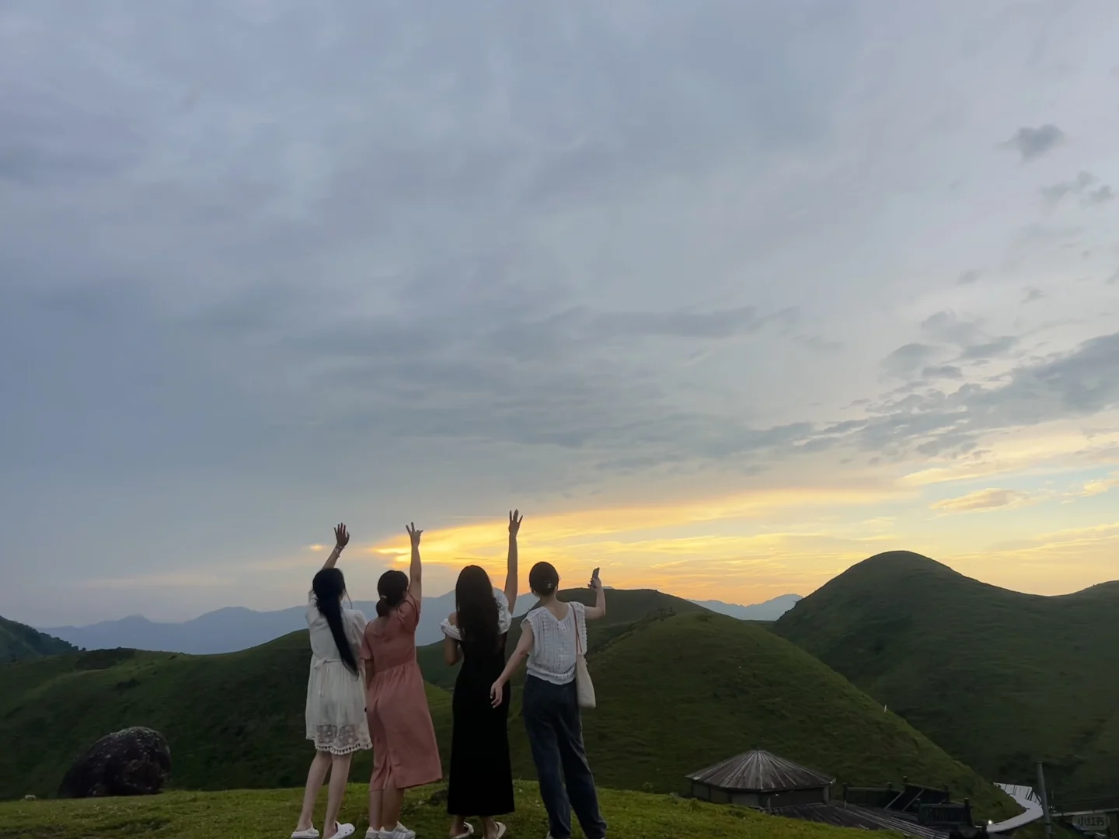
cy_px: 420
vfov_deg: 53.1
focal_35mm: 26
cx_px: 560
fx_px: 840
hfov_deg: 67.3
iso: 50
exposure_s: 1/902
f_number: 1.5
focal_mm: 5.7
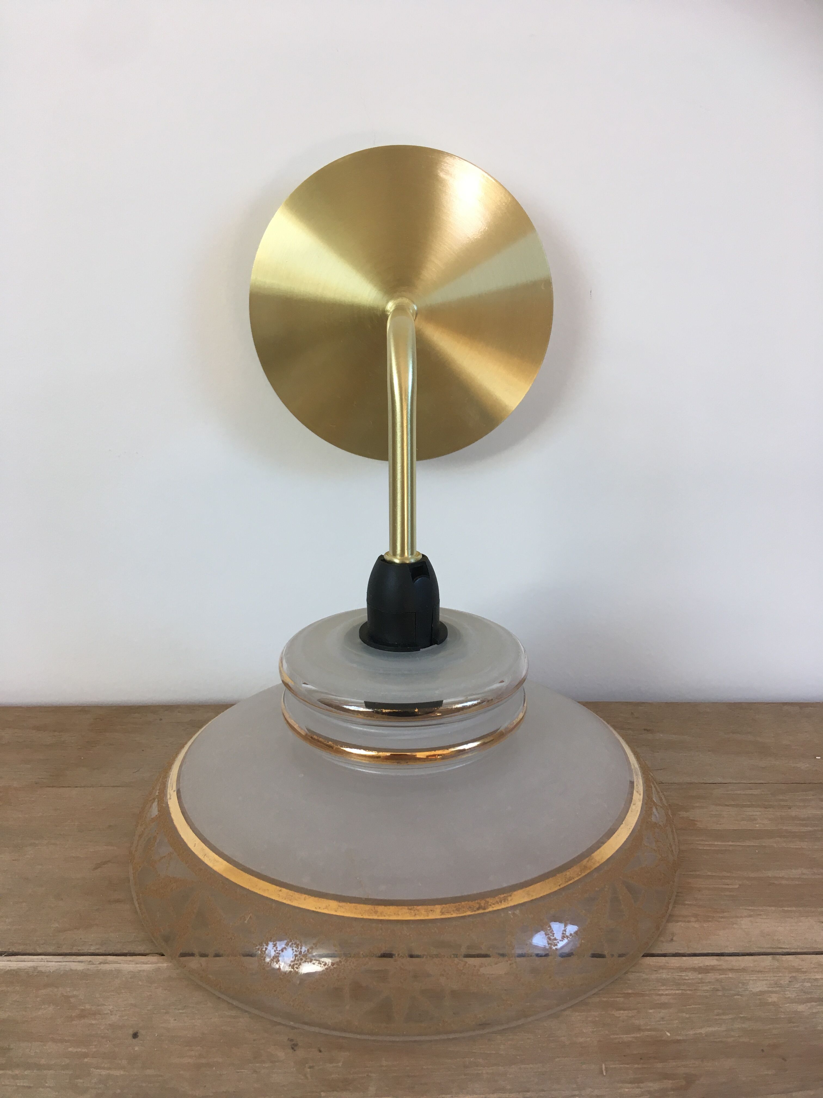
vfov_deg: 61.7
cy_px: 549
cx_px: 412
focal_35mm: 29
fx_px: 919
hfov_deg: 48.2
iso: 25
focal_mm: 4.15
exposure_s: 1/33
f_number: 2.2
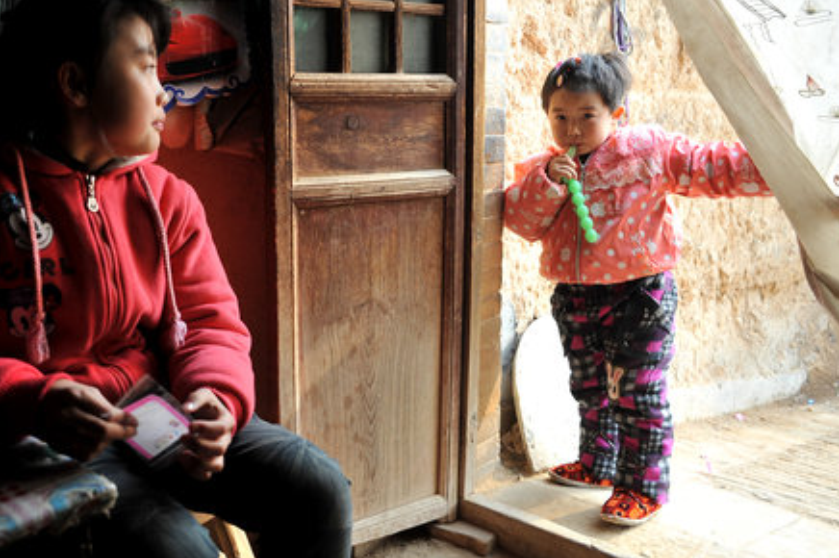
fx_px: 768
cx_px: 300
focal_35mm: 33
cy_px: 257
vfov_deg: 39.9
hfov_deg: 56.4
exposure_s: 1/200
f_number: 2.8
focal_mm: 24
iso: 200
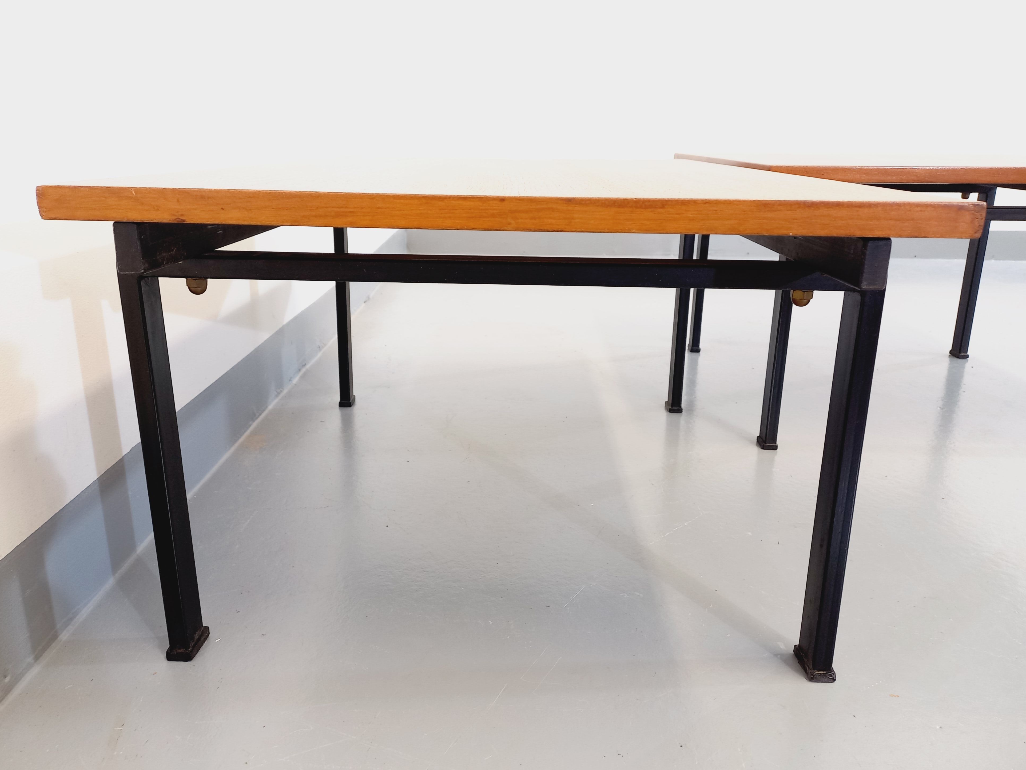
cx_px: 494
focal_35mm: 26
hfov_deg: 67.3
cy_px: 397
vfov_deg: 53.1
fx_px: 771
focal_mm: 4.65
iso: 250
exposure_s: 1/33
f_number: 1.8
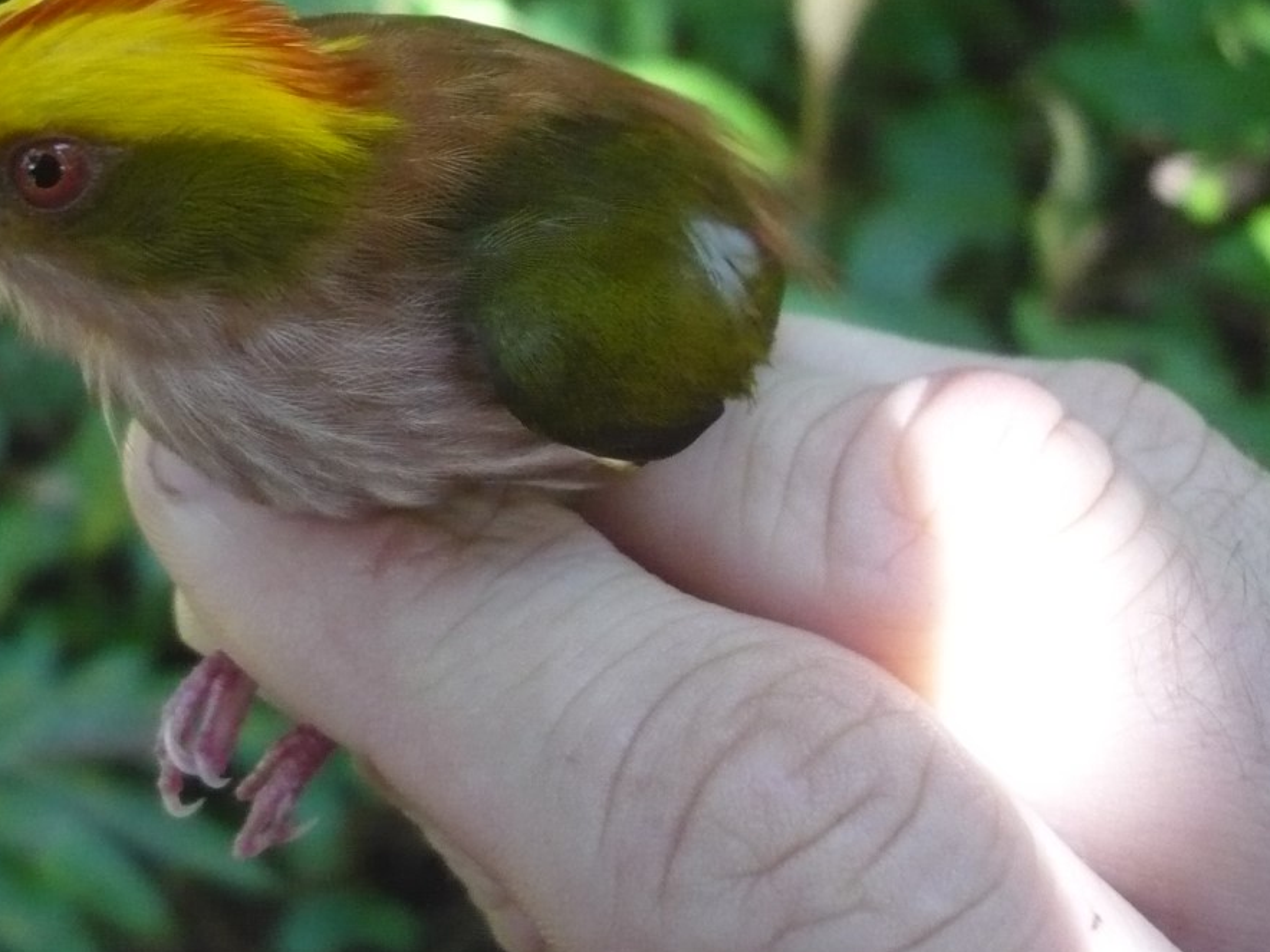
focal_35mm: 57
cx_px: 404
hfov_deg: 33.4
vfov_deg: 25.3
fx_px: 2091
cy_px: 230
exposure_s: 1/50
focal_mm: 5.8
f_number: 2.8
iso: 400
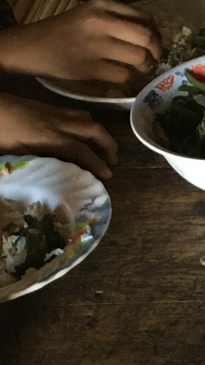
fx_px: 1749
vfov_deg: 11.9
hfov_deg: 6.5
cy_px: 219
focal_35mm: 181
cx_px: 423
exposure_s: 1/33
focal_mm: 4.15
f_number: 2.2
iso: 125
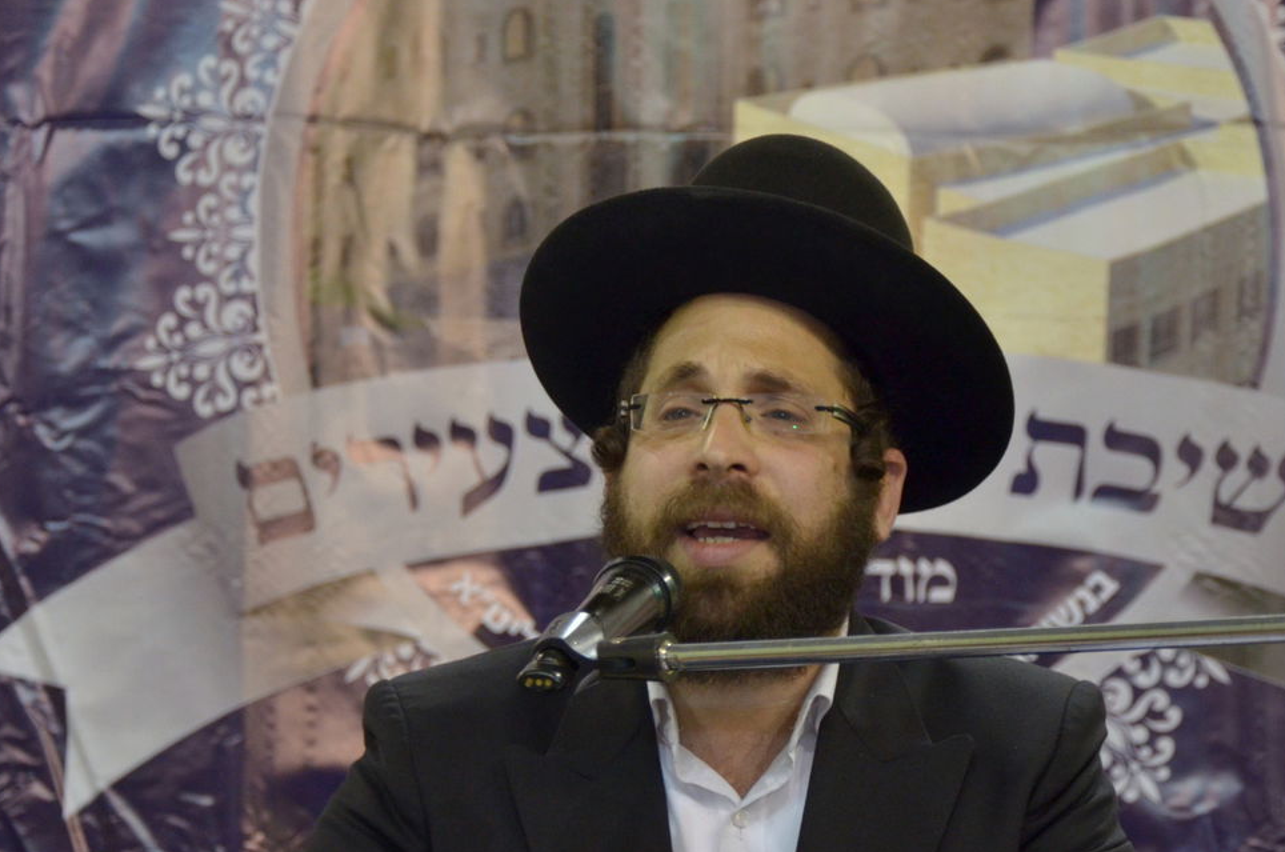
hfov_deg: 15.2
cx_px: 660
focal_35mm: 135
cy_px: 590
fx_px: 4810
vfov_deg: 10.1
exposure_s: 1/30
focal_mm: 62
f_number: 6.3
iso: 1000
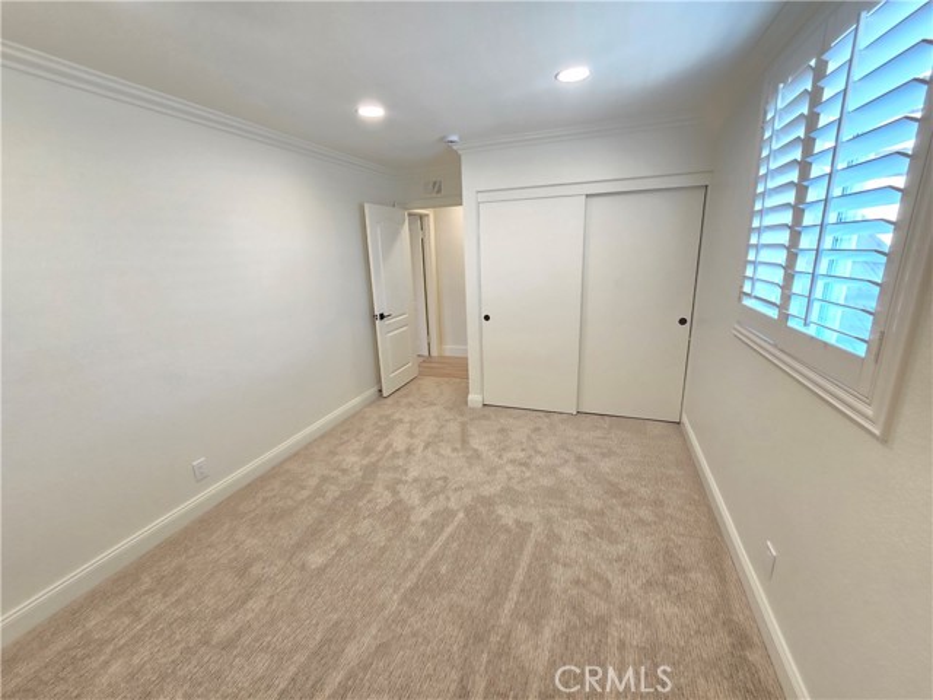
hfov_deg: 106.2
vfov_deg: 89.9
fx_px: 350
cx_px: 466
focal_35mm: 13
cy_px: 350
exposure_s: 1/60
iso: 125
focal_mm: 2.2
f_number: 2.2
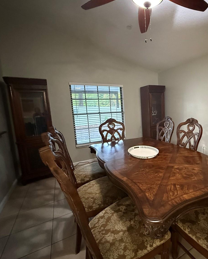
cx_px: 150
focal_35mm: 19
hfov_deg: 67.5
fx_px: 146
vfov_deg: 83.3
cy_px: 127
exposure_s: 1/40
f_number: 2.2
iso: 1250
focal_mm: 2.22
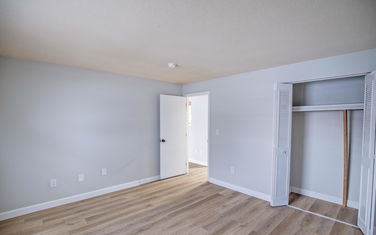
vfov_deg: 67.9
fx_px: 174
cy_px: 125
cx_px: 188
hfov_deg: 94.4
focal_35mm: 17
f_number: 4
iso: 100
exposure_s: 1.3
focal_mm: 16
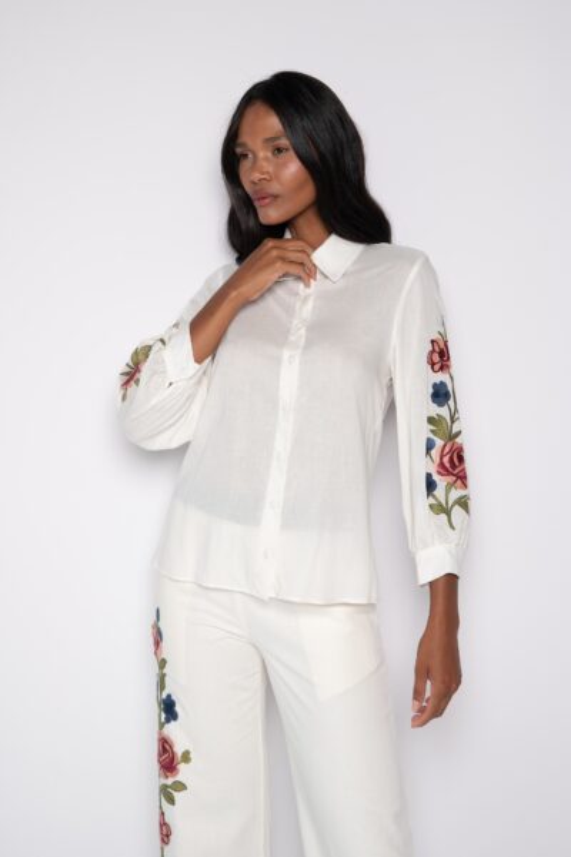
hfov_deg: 27.0
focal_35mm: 50
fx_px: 1191
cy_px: 428
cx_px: 286
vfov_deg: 39.6
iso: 200
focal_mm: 50
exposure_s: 1/160
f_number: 7.1
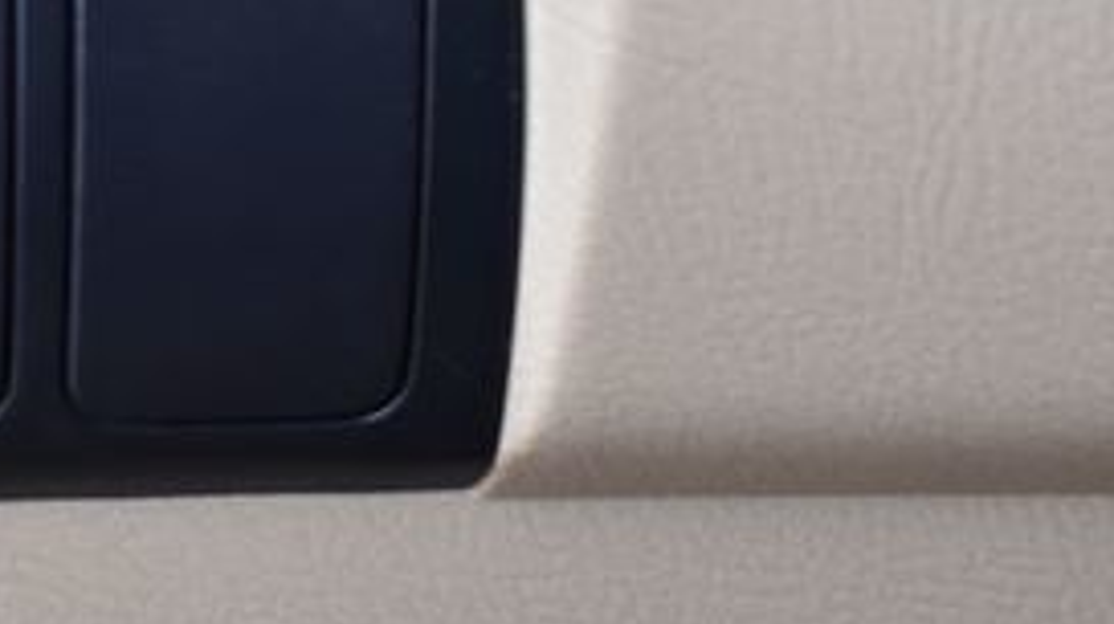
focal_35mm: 114
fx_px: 3371
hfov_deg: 18.5
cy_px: 171
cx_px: 147
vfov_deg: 10.6
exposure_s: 1/125
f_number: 5.6
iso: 500
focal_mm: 31
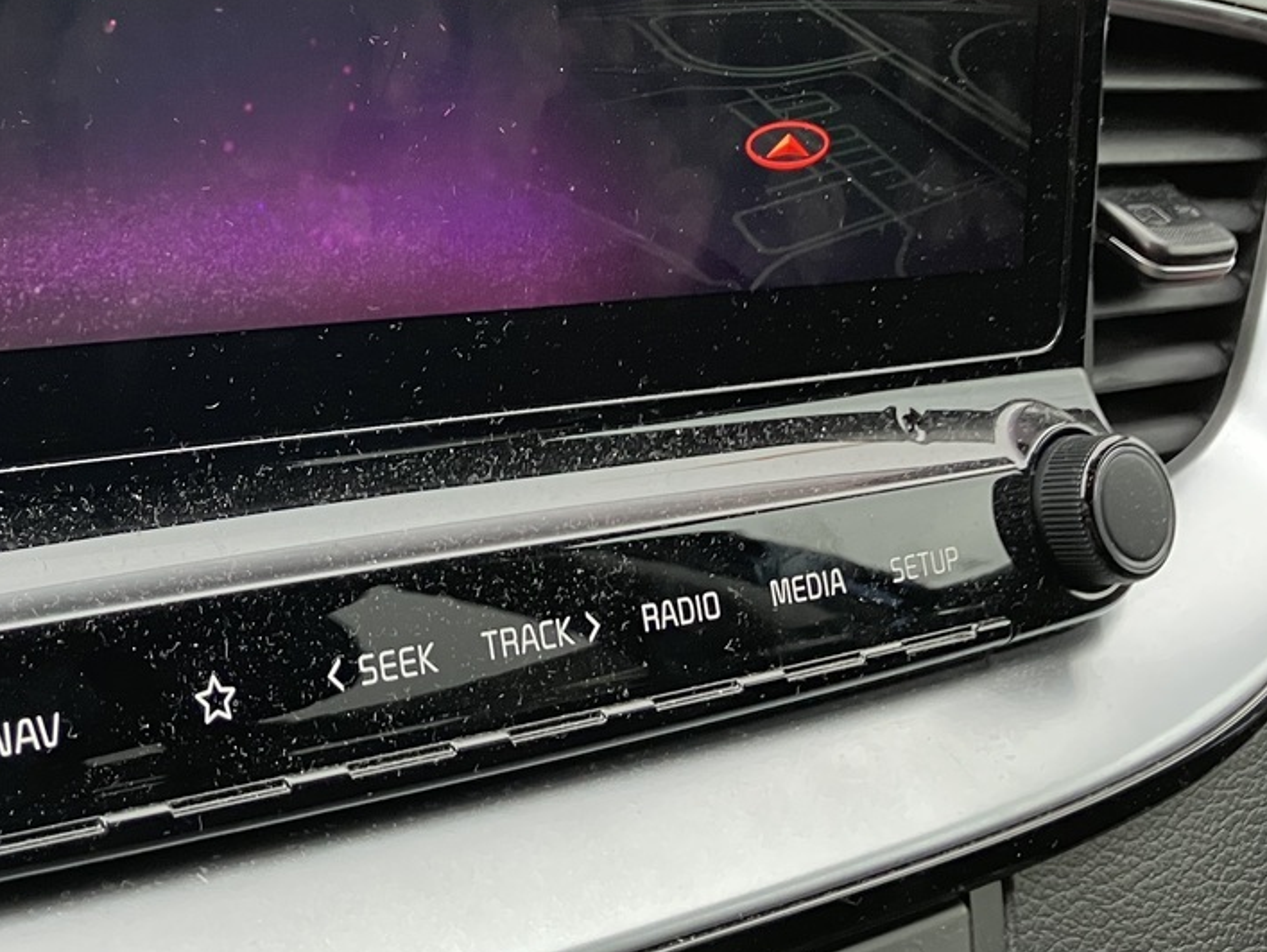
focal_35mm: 57
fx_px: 2087
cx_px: 185
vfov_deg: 25.0
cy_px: 109
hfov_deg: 32.5
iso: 125
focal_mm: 3.99
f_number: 1.8
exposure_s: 1/60
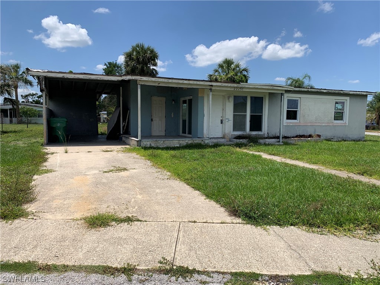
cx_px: 190
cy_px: 142
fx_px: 285
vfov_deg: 53.1
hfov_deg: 67.3
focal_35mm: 26
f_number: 1.8
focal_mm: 4.25
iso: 25
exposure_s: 1/3521
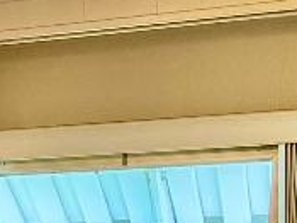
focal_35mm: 152
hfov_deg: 11.5
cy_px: 533
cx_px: -329
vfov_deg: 8.8
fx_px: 1303
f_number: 1.5
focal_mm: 5.7
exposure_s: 1/60
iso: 125
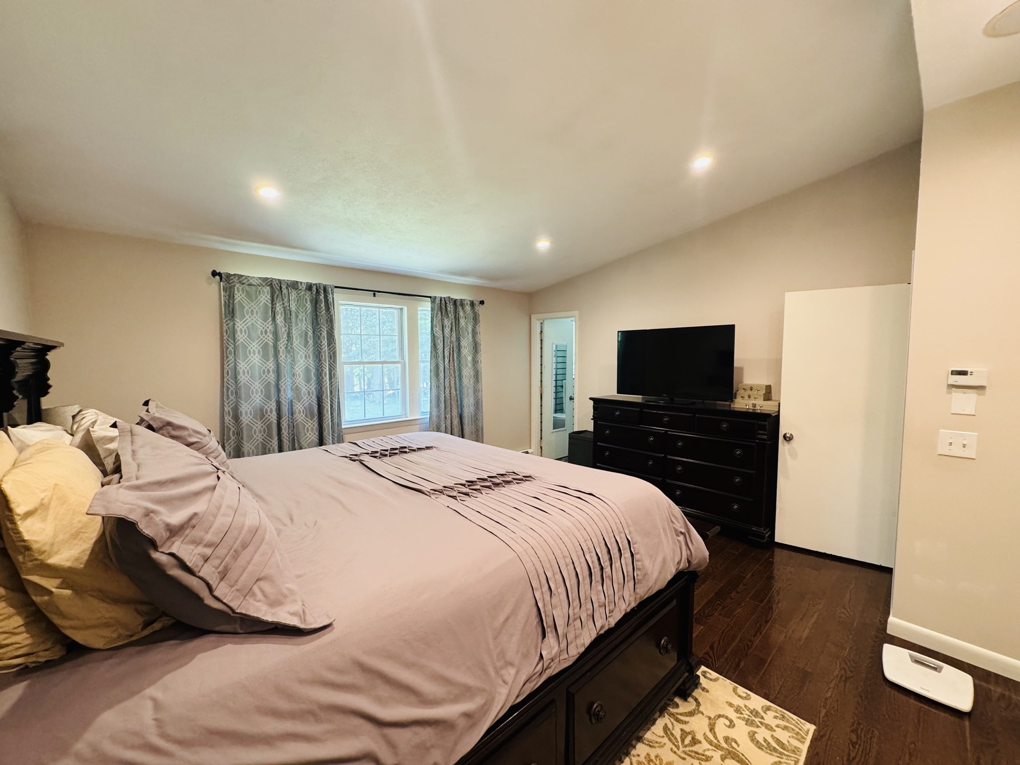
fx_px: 413
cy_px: 382
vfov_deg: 85.7
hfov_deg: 102.1
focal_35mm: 14
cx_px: 510
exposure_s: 1/60
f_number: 2.2
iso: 320
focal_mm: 2.22
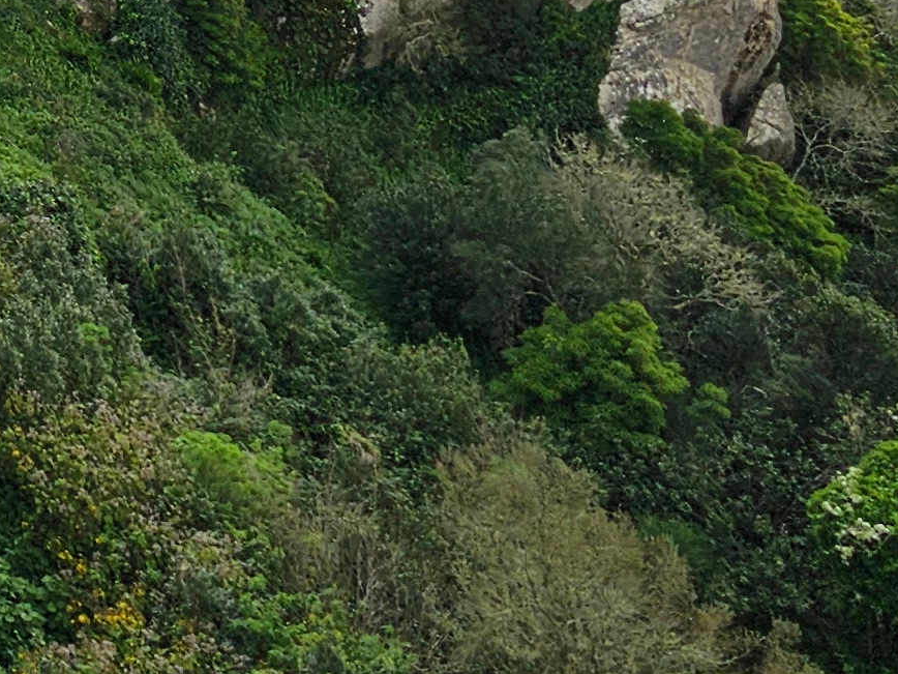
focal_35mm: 106
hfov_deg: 16.0
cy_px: -605
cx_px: -665
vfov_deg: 12.5
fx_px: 2750
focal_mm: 6.3
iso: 10
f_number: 1.7
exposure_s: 1/907
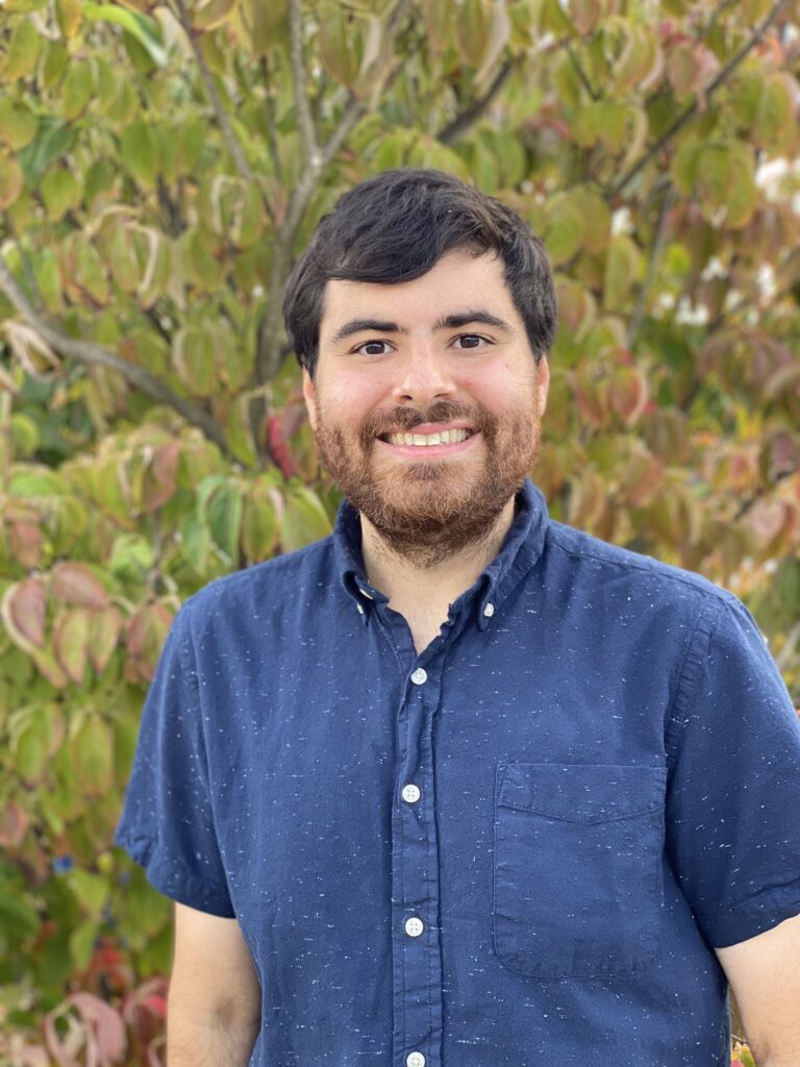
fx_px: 1602
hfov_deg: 28.0
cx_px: 400
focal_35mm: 52
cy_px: 534
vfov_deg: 36.8
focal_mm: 6
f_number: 2
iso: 20
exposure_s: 1/122
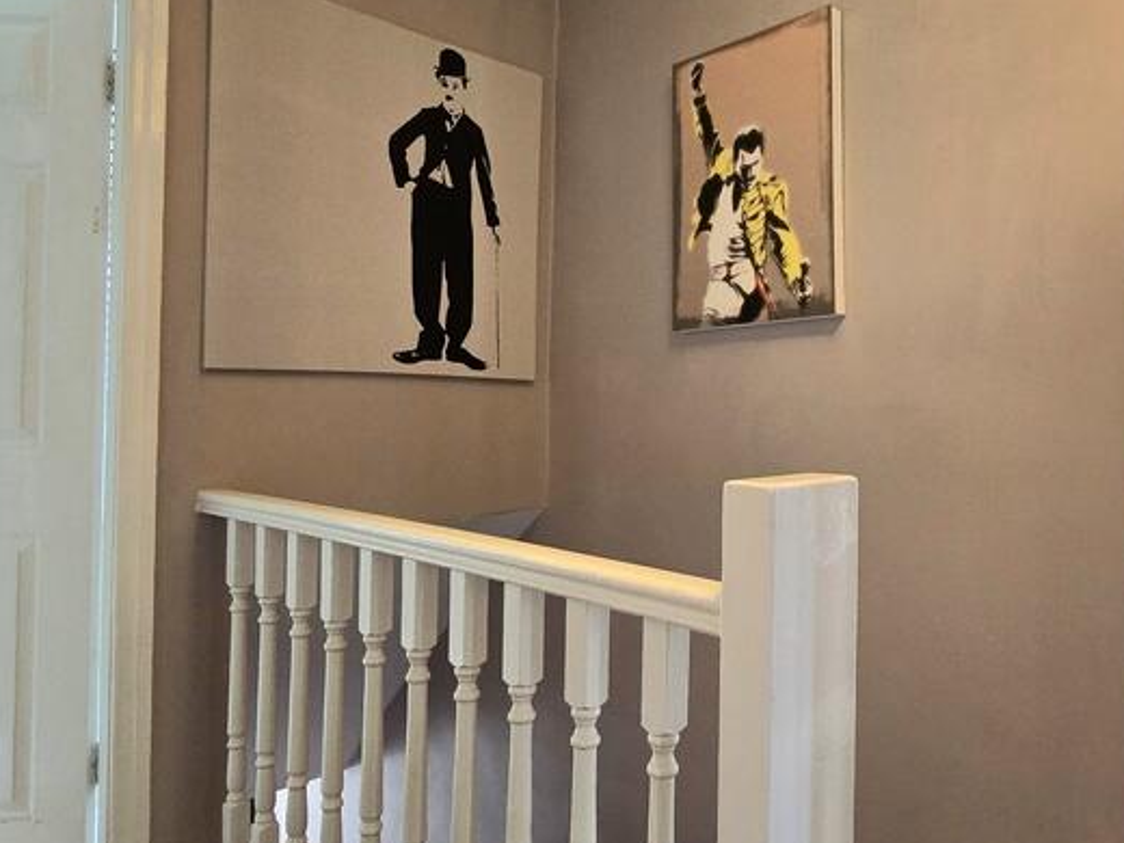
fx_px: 812
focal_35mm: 25
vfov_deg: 54.7
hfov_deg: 68.1
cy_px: 372
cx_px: 715
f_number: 2.2
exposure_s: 1/50.3
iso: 320
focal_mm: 2.2
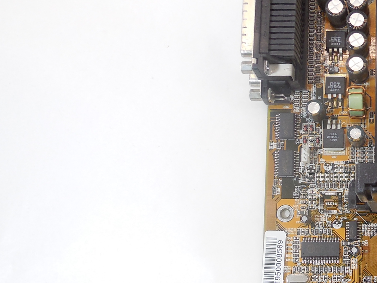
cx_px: 422
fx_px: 708
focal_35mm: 65
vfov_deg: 22.5
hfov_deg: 27.2
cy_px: 189
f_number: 3.1
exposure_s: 1/50
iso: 125
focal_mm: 4.5
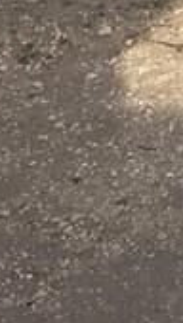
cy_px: -399
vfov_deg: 10.1
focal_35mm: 190
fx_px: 1634
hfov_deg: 5.3
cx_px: 825
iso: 25
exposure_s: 1/1282
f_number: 2.2
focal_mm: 4.15
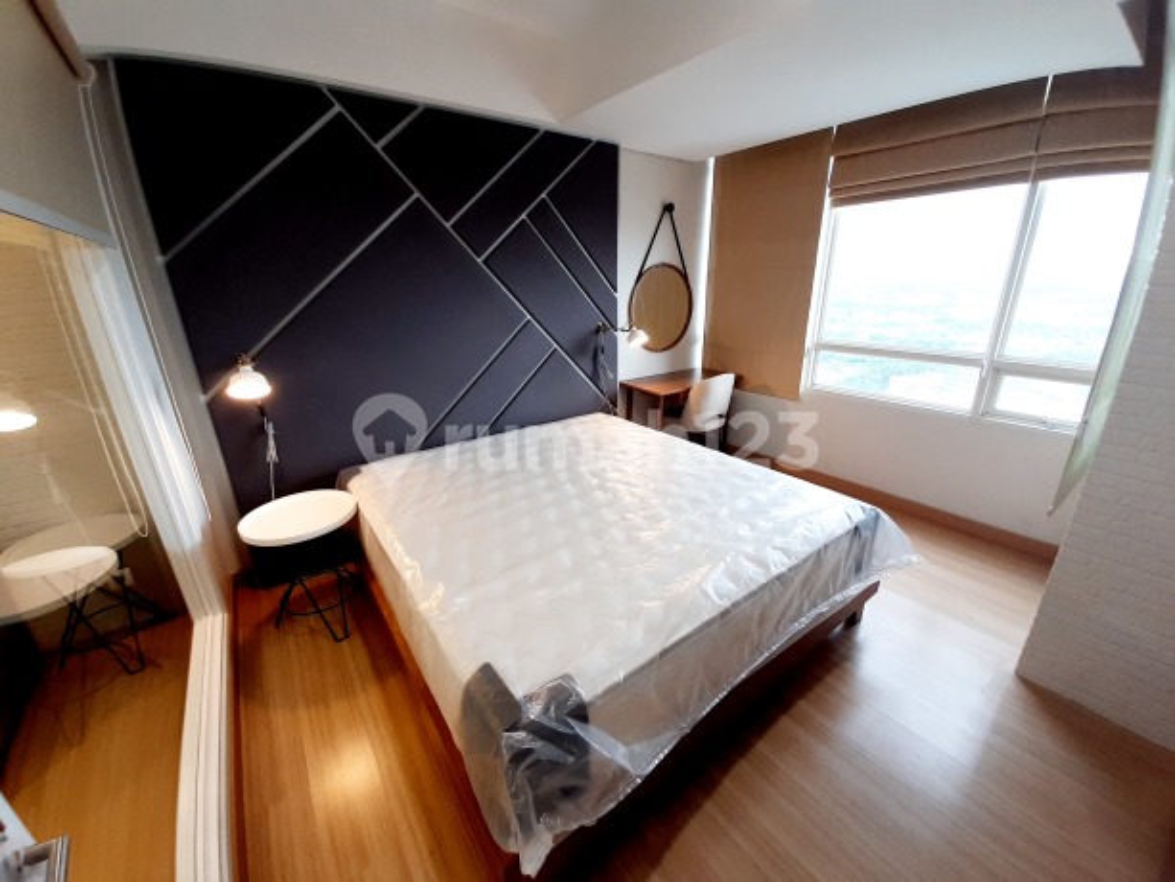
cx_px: 588
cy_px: 441
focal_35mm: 13
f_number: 2.2
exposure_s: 1/25
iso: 50
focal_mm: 1.42
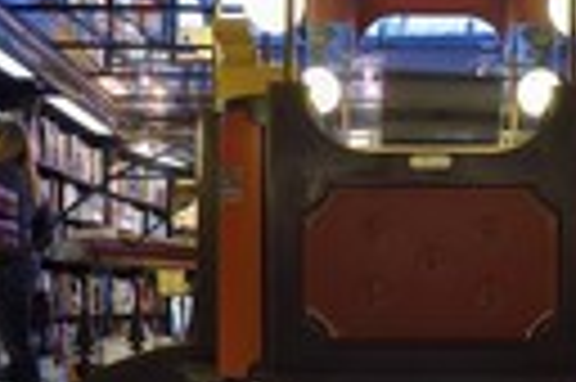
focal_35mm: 46
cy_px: 324
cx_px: 418
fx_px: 735
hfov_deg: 41.7
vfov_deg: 28.3
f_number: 8
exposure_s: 1/20
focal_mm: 14
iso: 800
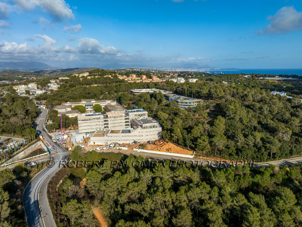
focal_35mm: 24
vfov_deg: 56.8
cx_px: 151
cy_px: 114
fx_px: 209
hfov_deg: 71.6
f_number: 9
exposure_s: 1/240
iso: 100
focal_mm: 12.3
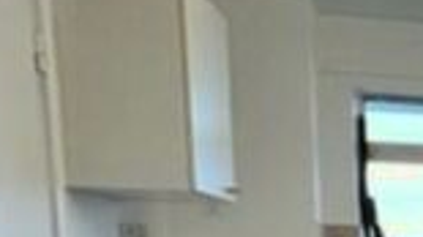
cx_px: 663
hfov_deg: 24.2
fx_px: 717
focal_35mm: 64
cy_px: 372
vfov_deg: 16.8
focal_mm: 1.57
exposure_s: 1/122
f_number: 1.8
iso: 50
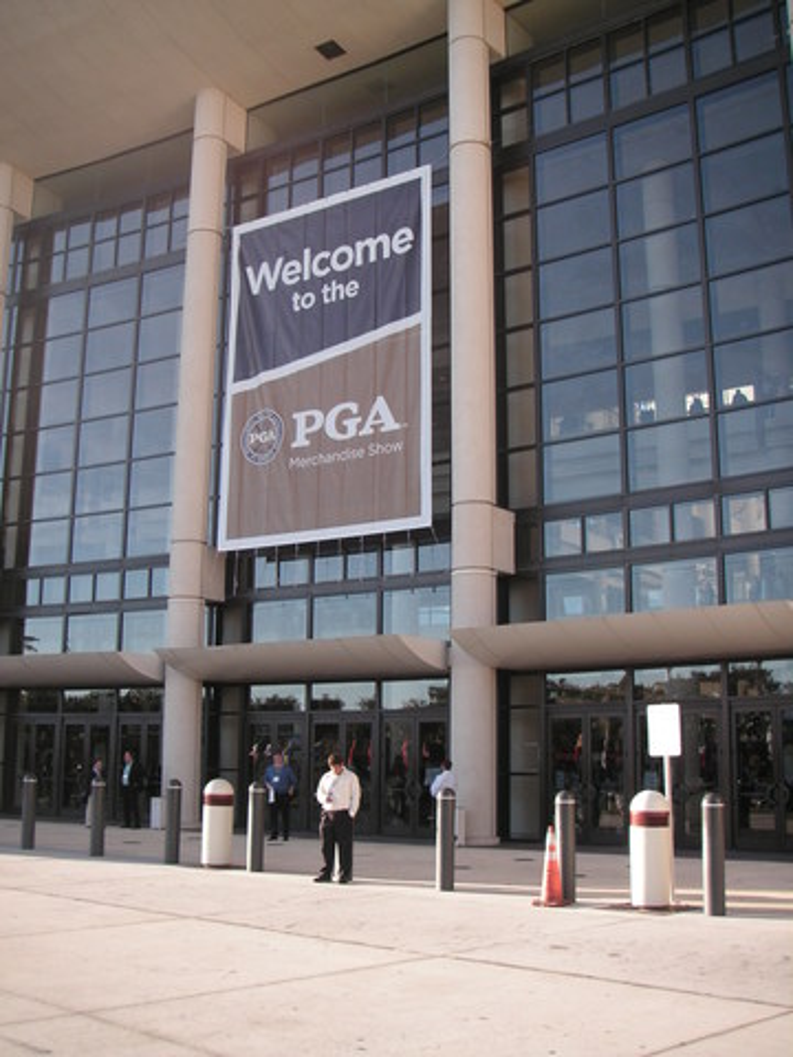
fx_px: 1161
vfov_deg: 49.0
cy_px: 528
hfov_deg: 37.7
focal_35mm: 38
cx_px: 396
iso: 50
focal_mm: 6.3
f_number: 3.3
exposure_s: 1/180
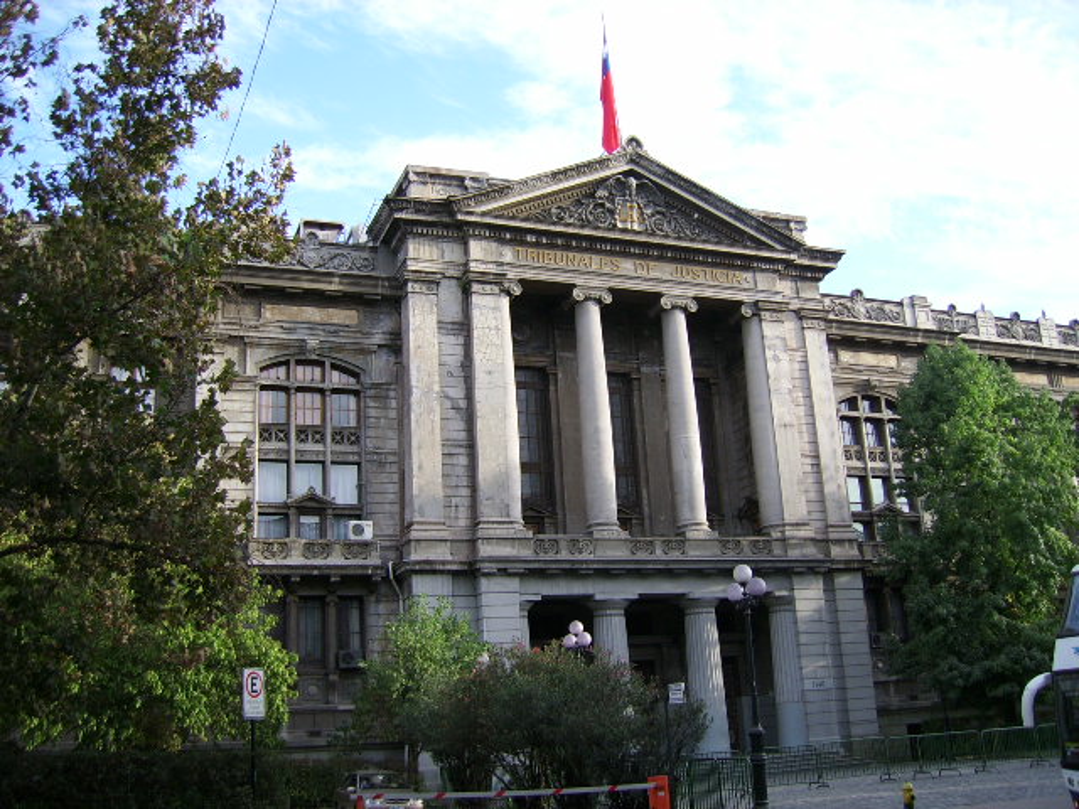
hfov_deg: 52.6
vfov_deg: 40.7
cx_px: 540
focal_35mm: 35
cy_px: 404
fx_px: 1091
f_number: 2.8
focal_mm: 5.95
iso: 100
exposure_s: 1/210
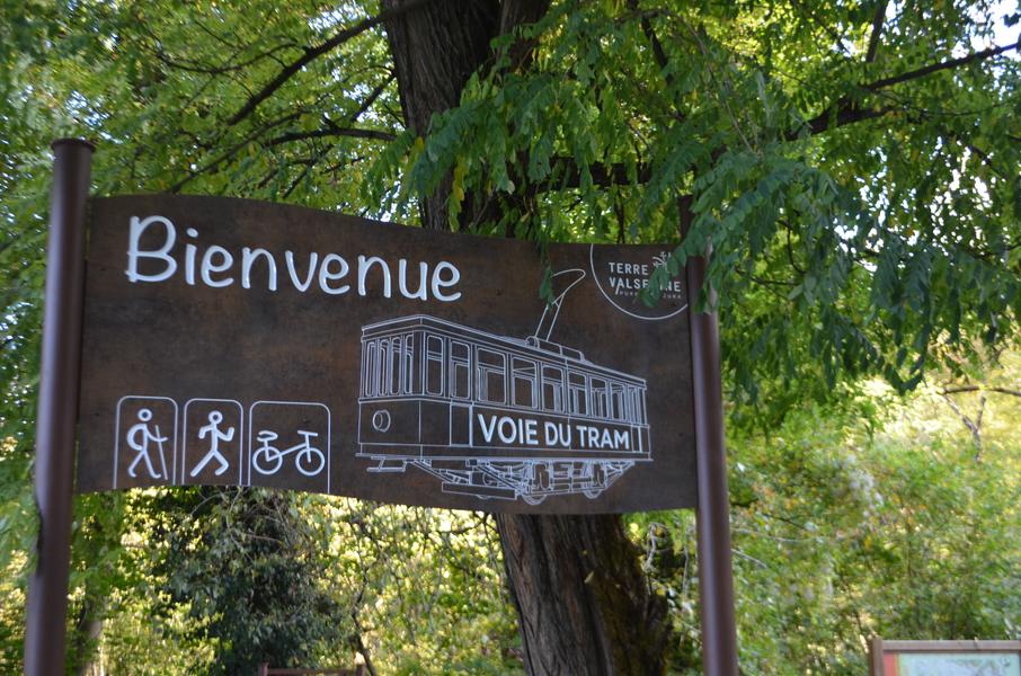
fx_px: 1443
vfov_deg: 26.4
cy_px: 338
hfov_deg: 39.0
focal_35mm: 51
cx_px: 510
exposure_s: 1/60
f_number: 5
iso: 500
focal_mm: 34
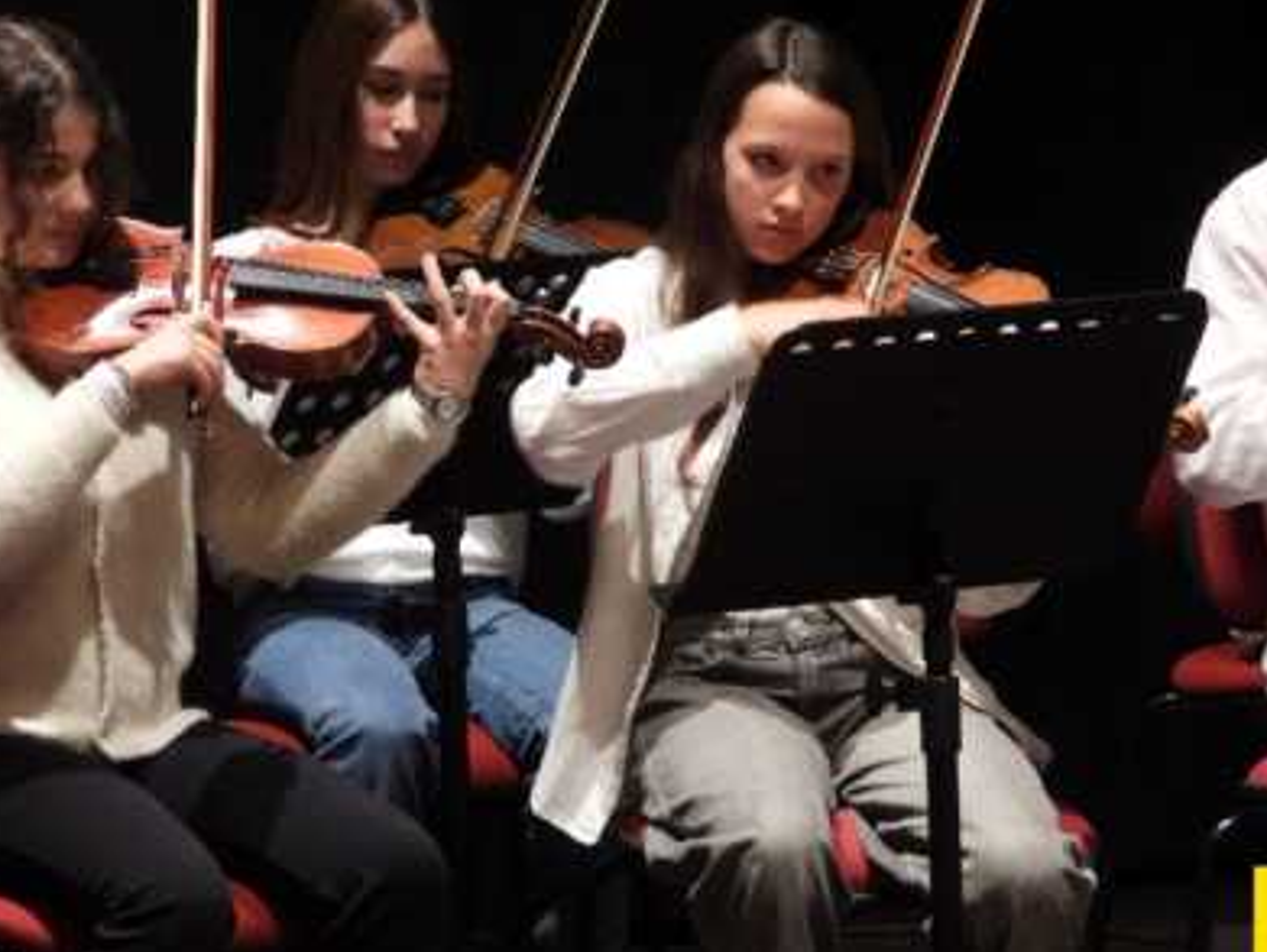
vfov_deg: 4.5
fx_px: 12053
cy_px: 366
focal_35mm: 329
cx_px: 428
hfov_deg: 6.0
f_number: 4.5
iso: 400
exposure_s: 1/20
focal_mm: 33.2
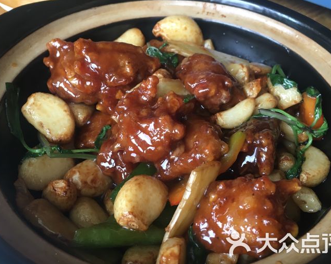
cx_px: 175
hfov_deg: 57.2
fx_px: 304
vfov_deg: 47.1
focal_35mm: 31
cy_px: 135
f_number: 2.2
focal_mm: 4.15
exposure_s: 1/33
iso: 80
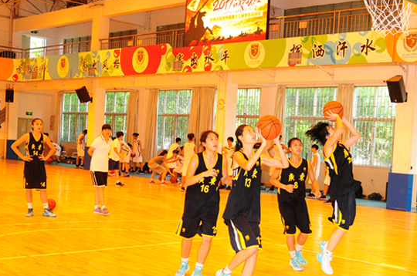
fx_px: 601
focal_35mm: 52
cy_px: 178
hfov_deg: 37.6
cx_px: 292
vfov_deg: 25.8
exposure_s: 1/250
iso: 1250
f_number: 4.5
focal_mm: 24
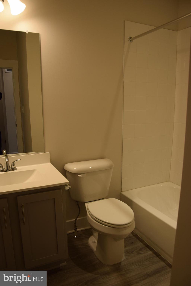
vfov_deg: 67.4
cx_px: 96
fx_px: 215
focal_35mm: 27
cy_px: 143
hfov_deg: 47.9
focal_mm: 18
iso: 400
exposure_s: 1/100
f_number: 5
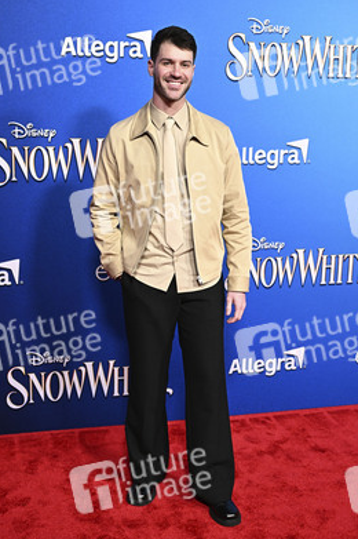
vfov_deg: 42.8
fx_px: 687
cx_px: 180
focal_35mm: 46
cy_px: 274
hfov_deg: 29.2
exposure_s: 1/250
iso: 4000
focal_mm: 45
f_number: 4.5
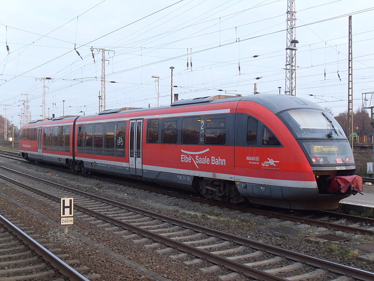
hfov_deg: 38.2
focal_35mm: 50
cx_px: 187
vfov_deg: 29.1
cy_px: 140
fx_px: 540
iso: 200
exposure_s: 1/45
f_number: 3.4
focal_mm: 8.4
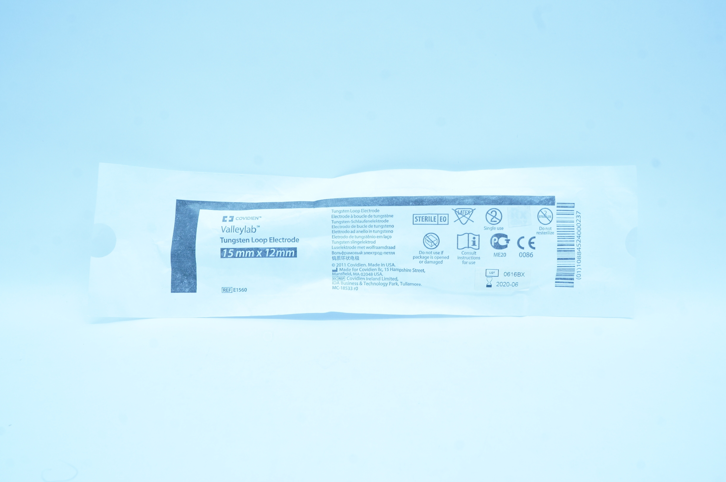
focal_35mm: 30
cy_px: 241
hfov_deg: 62.0
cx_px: 363
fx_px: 604
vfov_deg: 43.5
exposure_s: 1/15
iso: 400
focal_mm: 20
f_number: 13
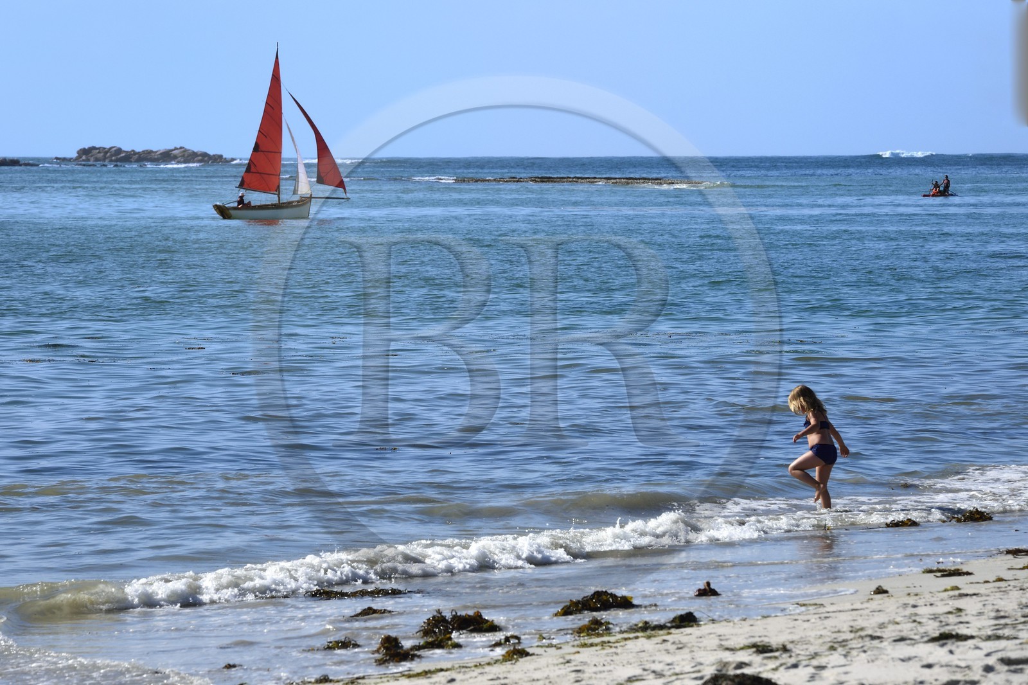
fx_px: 4996
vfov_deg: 7.8
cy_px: 342
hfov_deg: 11.7
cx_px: 514
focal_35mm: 175
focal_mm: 175
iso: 200
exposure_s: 1/500
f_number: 11
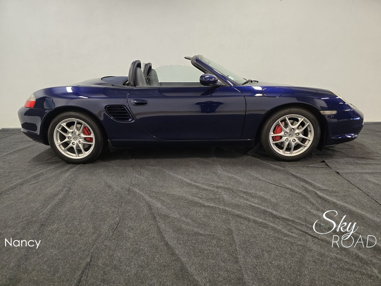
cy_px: 143
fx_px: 253
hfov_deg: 73.9
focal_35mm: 23
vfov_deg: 58.9
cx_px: 190
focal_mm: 6.3
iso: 640
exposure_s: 1/100
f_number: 1.7
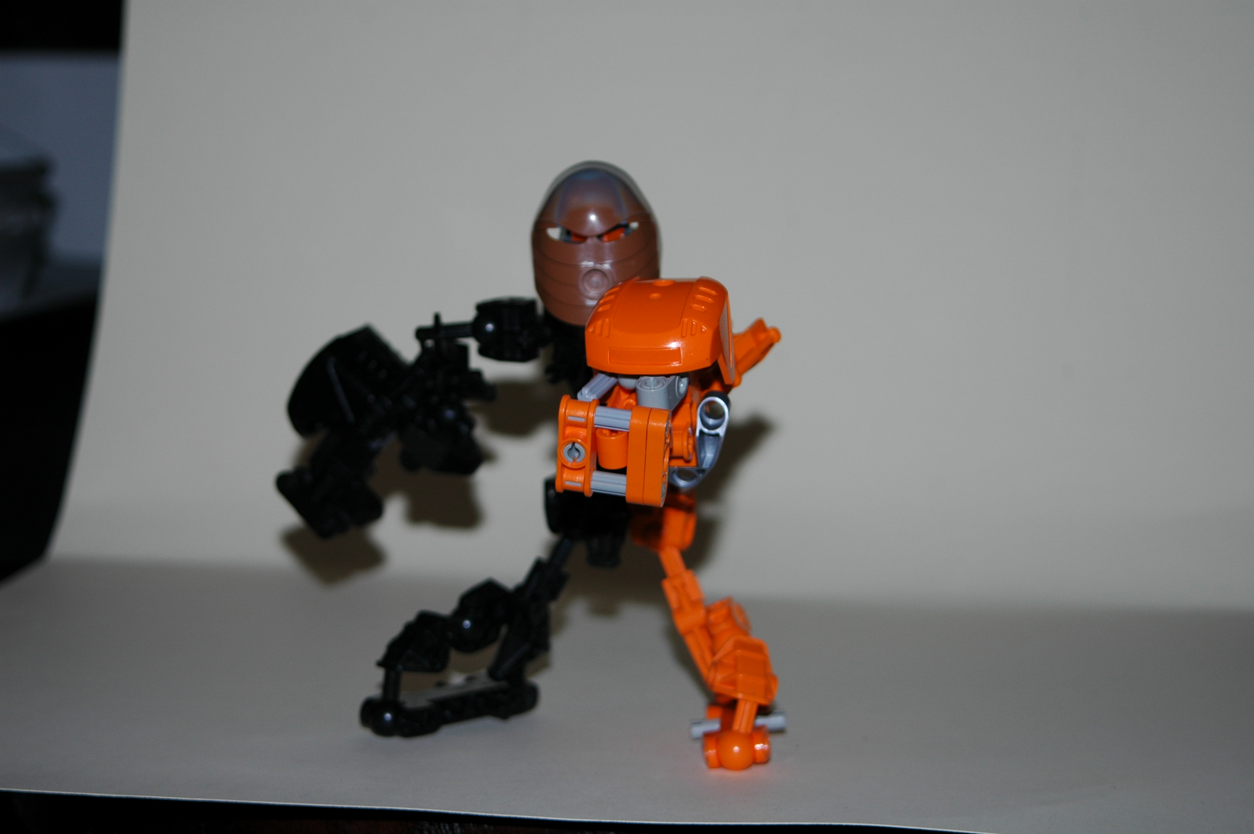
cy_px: 417
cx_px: 627
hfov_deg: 23.4
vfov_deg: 15.7
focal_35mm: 87
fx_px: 3028
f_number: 5.6
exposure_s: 1/125
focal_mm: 58
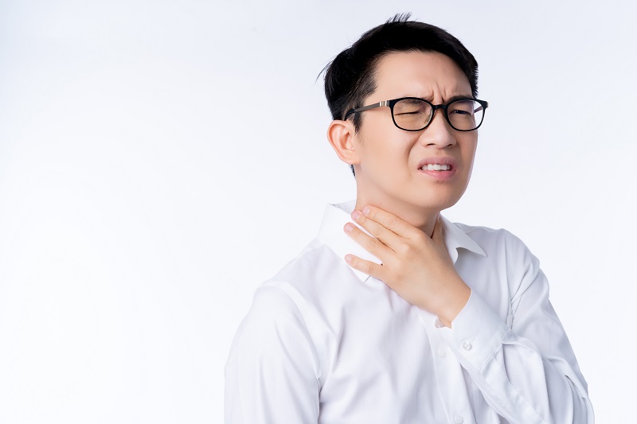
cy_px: 212
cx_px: 318
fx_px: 1504
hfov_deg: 23.9
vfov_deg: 16.1
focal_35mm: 85
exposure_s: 1/125
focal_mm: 85
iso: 100
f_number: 13
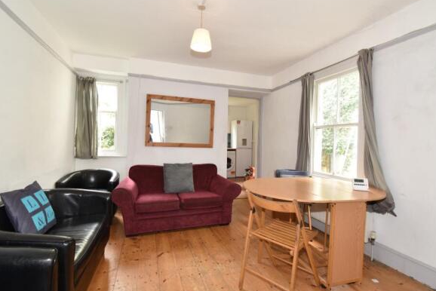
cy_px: 141
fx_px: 206
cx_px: 222
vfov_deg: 70.5
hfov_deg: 93.2
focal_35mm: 17
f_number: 6.3
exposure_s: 1/3
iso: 100
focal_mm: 10
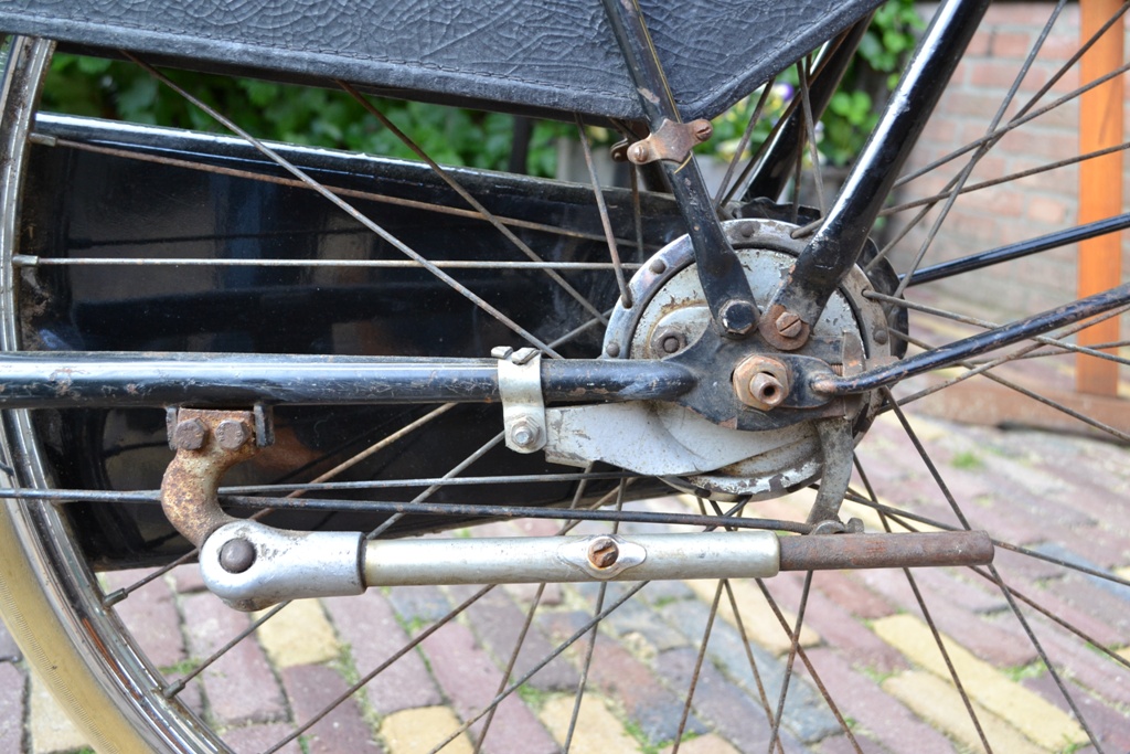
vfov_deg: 36.9
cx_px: 565
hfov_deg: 53.1
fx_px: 1130
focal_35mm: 36
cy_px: 377
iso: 360
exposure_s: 1/60
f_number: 5.6
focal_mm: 24
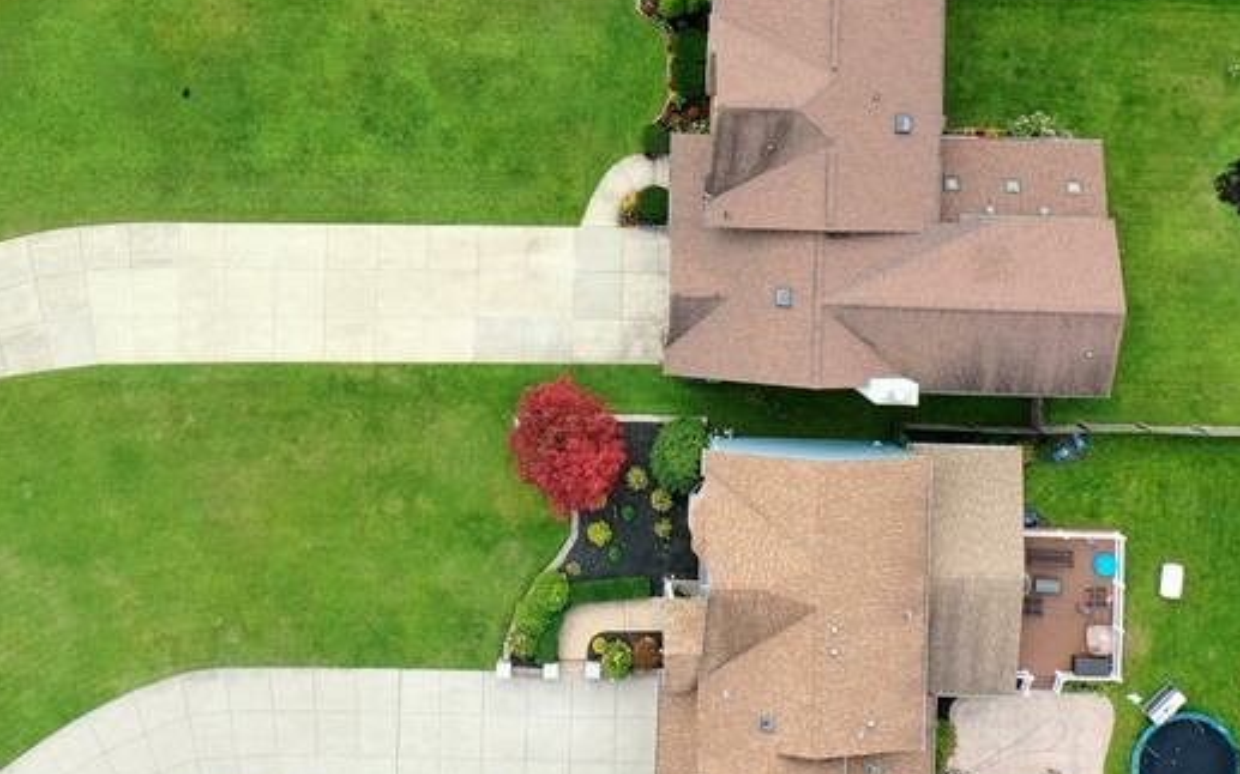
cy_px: 139
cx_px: 554
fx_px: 2027
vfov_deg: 21.3
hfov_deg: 34.0
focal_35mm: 60
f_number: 4.5
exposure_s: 1/200
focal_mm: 10.26
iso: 100
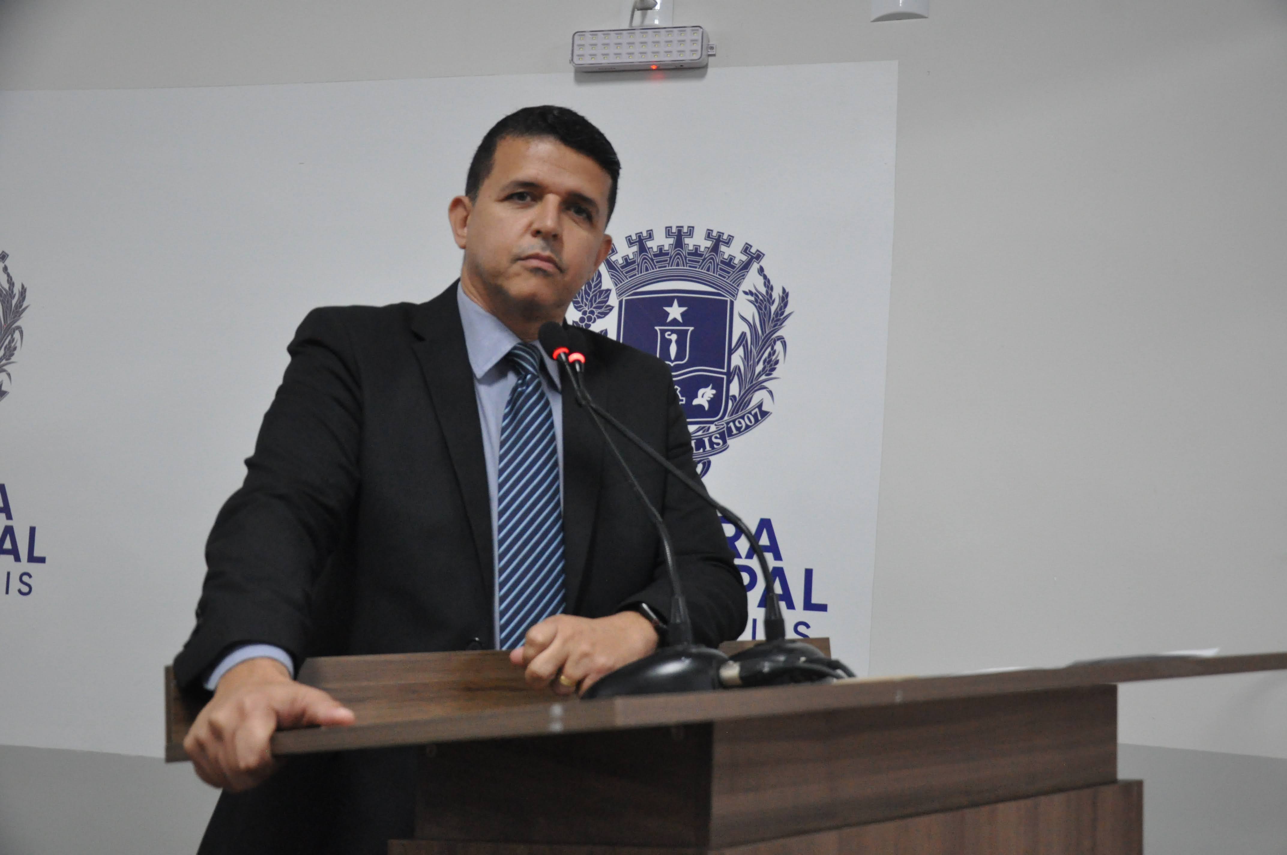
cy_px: 428
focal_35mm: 60
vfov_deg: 22.6
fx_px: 2142
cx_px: 644
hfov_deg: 33.4
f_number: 5
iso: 2000
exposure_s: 1/80
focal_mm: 40
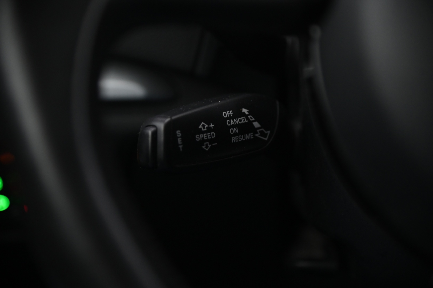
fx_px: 1142
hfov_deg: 21.5
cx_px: 216
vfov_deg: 14.4
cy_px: 144
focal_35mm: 95
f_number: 4
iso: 2000
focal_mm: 95
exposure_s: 1/8
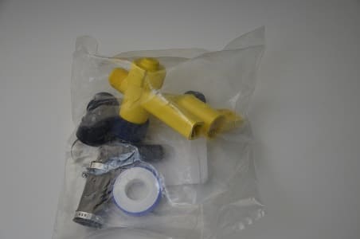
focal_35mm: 51
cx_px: 180
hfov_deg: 38.9
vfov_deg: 26.4
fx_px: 509
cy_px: 120
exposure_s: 1/80
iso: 400
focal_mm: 34
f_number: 4.5
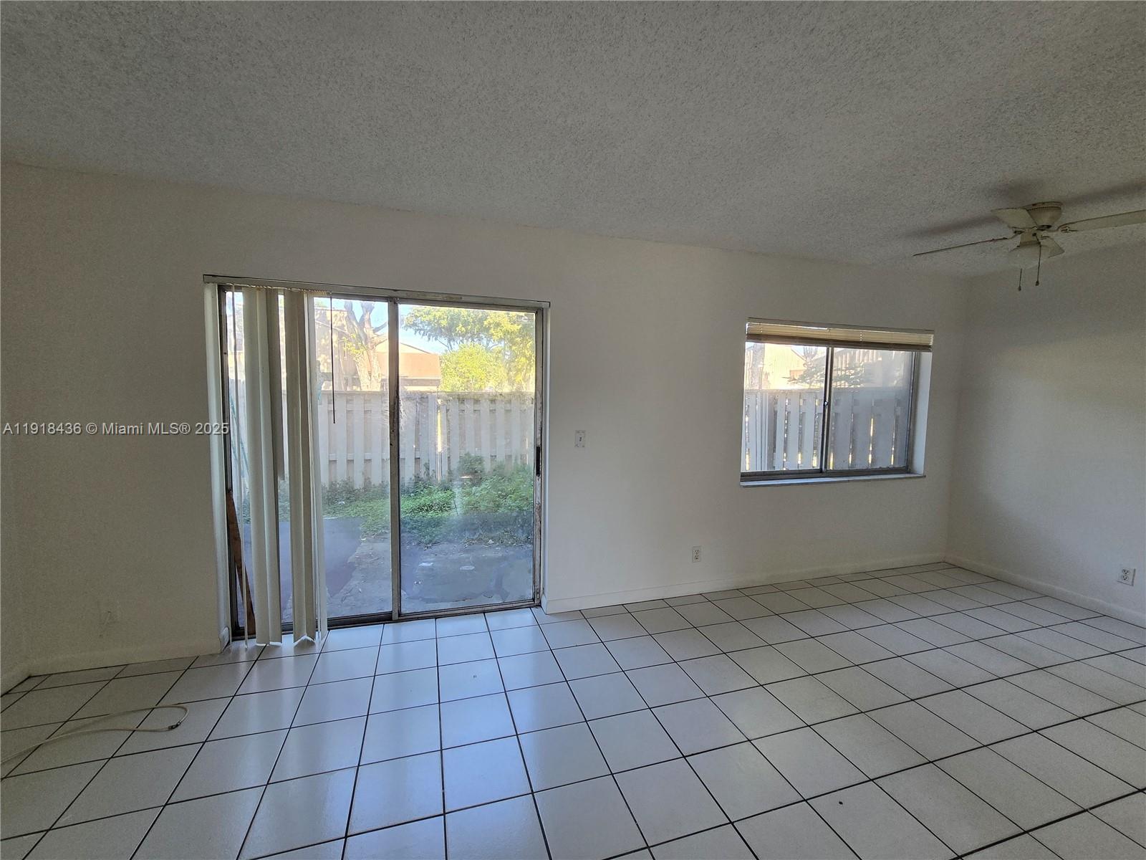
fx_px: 430
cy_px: 430
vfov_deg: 89.9
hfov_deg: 106.2
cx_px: 573
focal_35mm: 13
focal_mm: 2.2
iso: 80
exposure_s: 1/120
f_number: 2.2
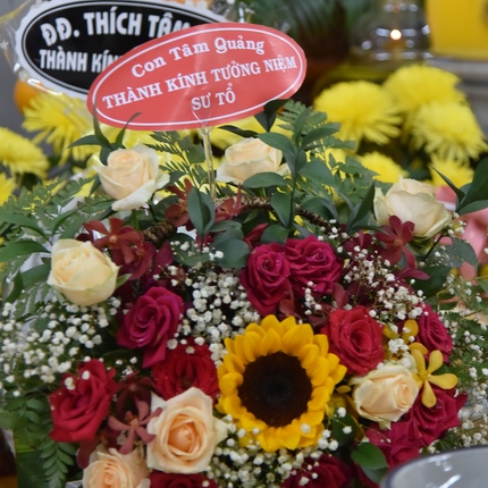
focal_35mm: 126
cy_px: 166
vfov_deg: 13.8
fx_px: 2010
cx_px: 243
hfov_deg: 13.8
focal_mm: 98
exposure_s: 1/60
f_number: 4
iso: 1600
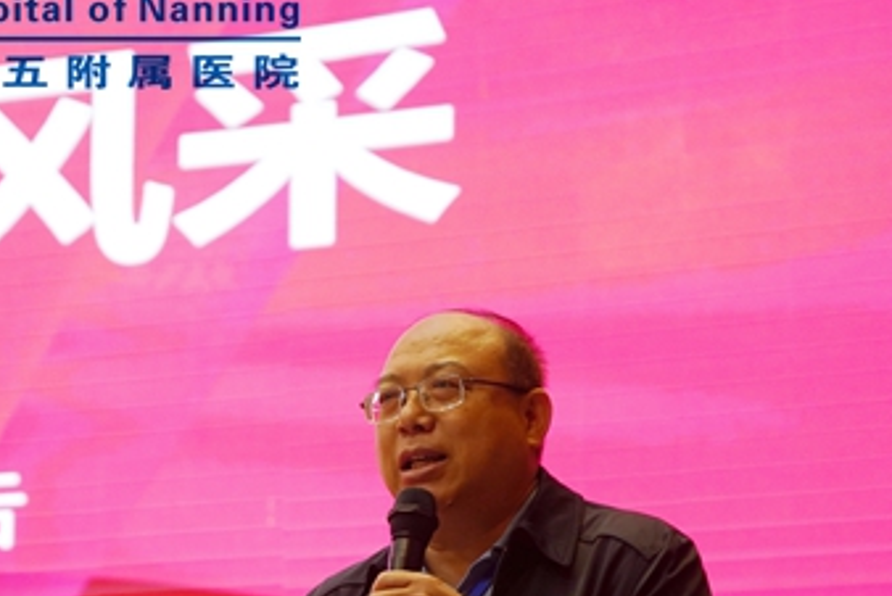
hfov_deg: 13.7
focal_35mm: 149
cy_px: 525
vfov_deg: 9.2
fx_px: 3695
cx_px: 179
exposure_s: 1/250
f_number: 3.2
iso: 1250
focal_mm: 70
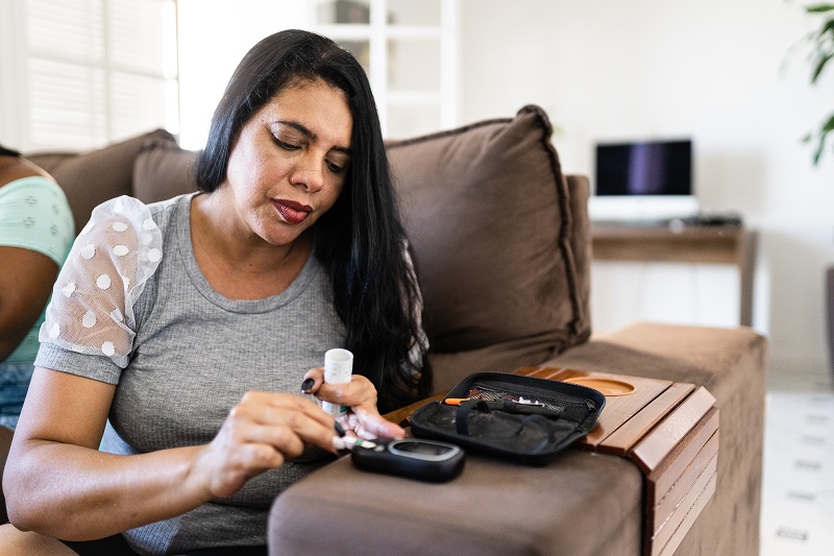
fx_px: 811
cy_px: 278
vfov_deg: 37.8
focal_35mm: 35
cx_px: 417
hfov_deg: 54.4
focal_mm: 35
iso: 1250
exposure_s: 1/2000
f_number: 1.4
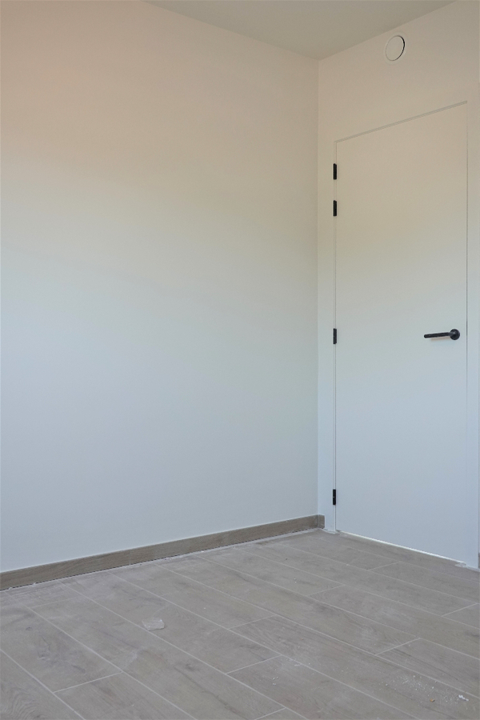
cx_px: 240
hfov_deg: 35.9
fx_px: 740
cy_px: 360
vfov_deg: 51.9
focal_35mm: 37
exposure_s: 1/40
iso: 125
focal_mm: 13.84
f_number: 3.5
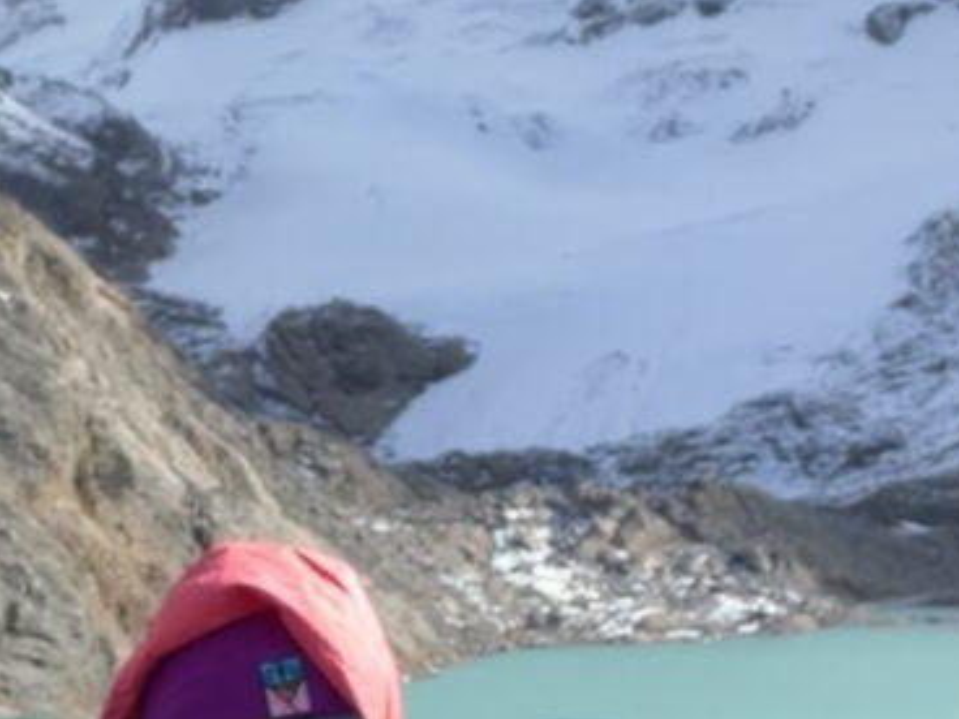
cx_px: 120
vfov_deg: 22.1
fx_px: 1773
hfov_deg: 29.2
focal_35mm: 64
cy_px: 724
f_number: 2.2
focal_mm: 2.71
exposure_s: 1/307
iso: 25
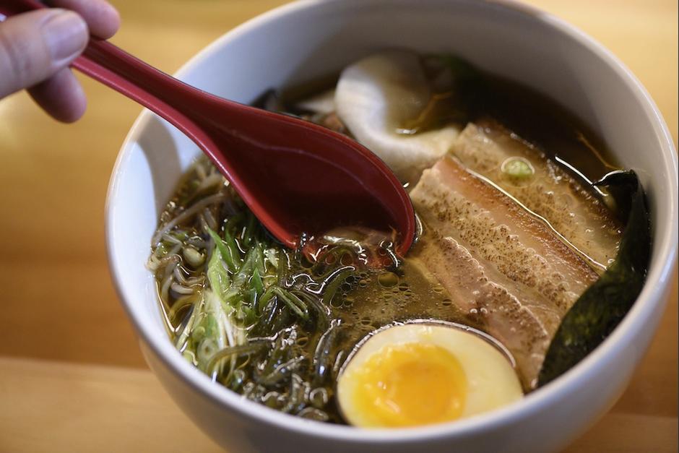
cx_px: 340
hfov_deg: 19.5
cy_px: 226
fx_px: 1981
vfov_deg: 13.0
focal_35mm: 105
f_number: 4
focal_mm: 105
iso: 2000
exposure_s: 1/80
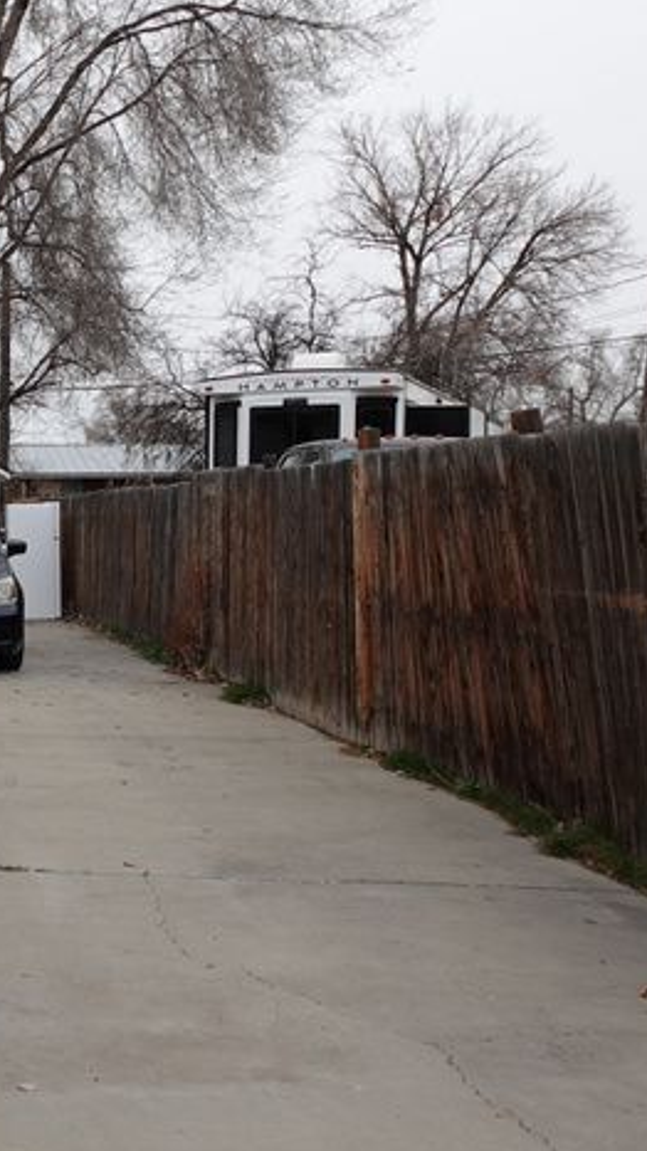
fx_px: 1403
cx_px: -351
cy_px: 582
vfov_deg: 44.6
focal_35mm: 46
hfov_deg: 21.4
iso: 125
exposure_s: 1/1600
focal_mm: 7.6
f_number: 2
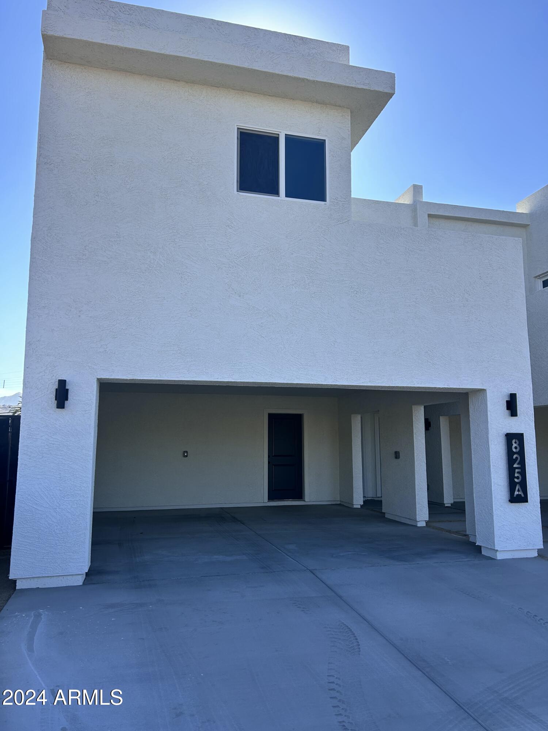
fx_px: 549
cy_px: 366
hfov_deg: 53.1
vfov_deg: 67.3
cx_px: 274
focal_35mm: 26
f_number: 1.5
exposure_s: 1/2299
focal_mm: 5.7
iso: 50
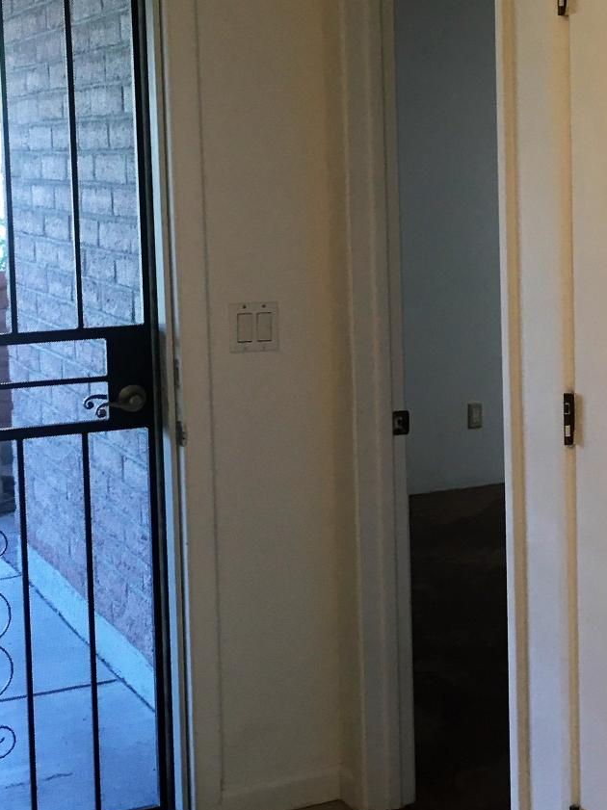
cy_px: 300
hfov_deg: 20.8
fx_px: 1614
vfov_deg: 28.1
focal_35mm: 69
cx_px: 566
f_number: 2.2
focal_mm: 4.15
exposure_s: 1/30
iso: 64
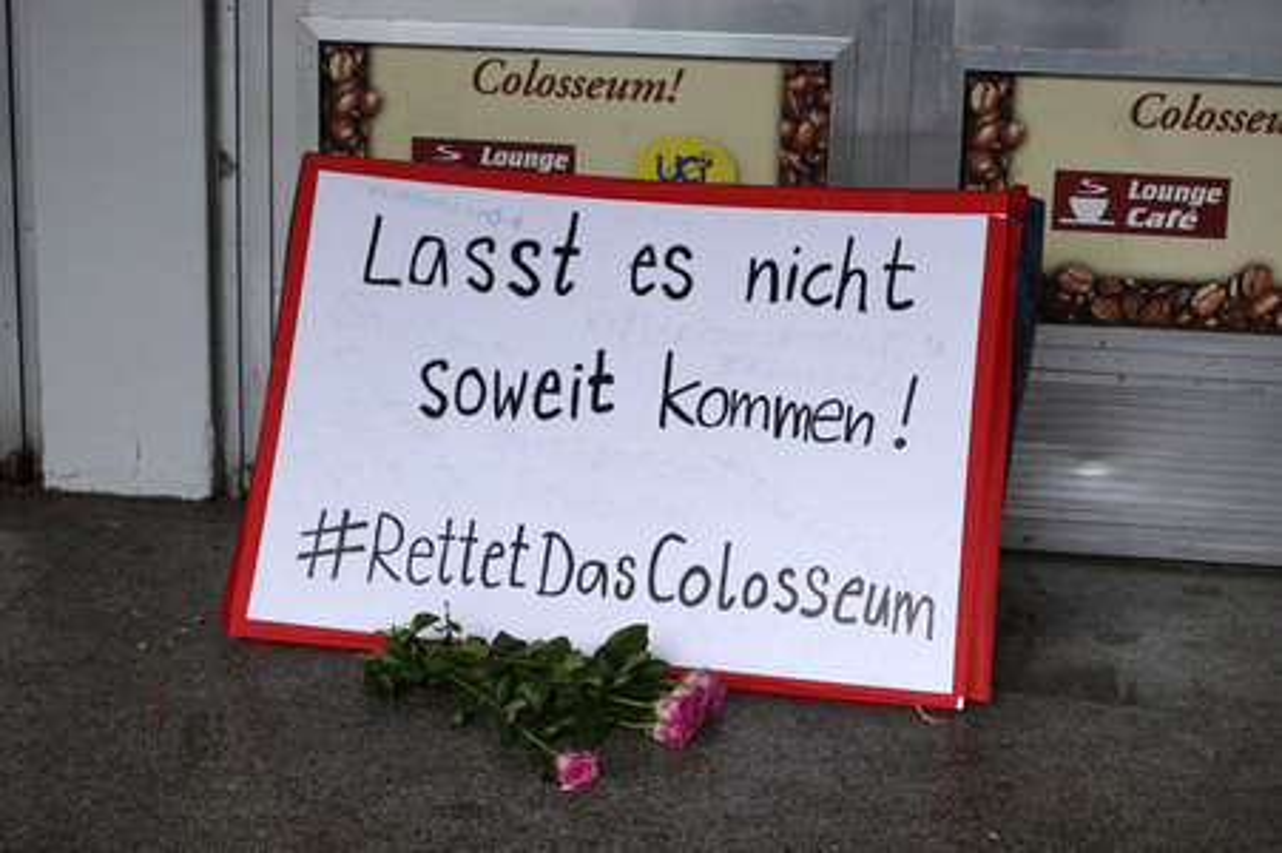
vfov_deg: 19.4
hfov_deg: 28.9
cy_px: 426
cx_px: 641
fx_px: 2491
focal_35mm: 70
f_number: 2.8
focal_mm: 25.7
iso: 160
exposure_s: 1/80
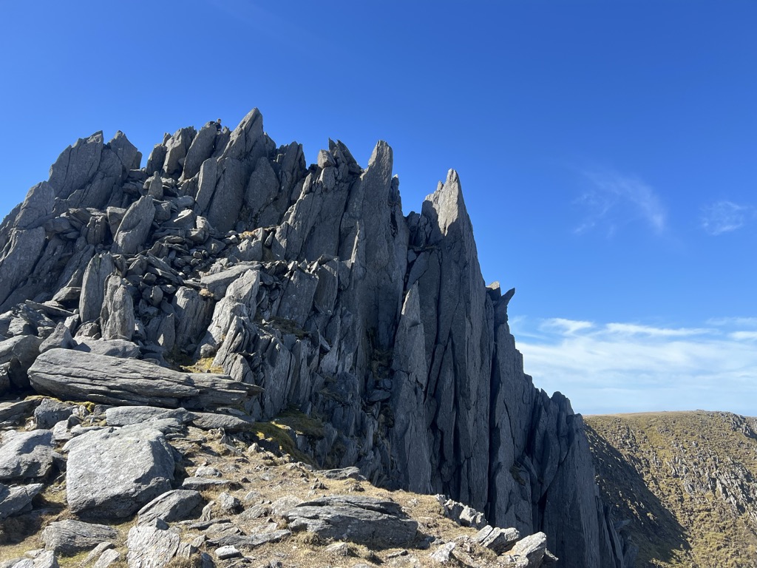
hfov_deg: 67.3
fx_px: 569
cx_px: 378
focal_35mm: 26
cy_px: 284
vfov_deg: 53.1
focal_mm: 5.7
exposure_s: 1/2299
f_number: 1.5
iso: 50
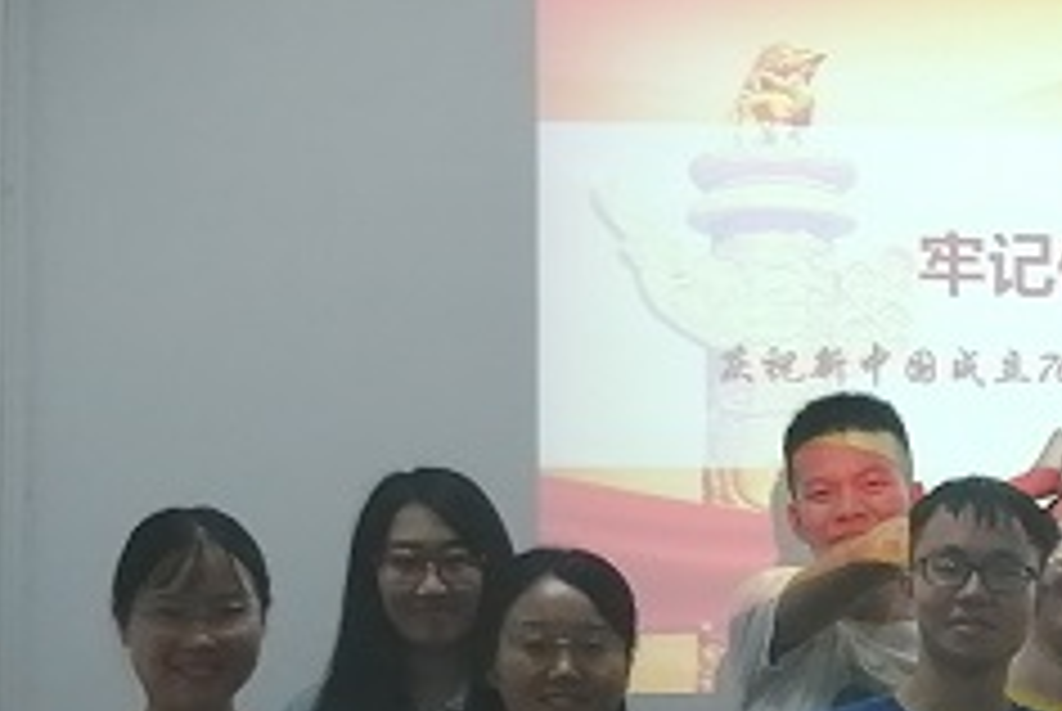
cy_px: 612
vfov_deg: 12.0
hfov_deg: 16.9
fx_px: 3367
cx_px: 1382
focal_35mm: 114
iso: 64
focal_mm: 3.62
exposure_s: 1/50
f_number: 1.8
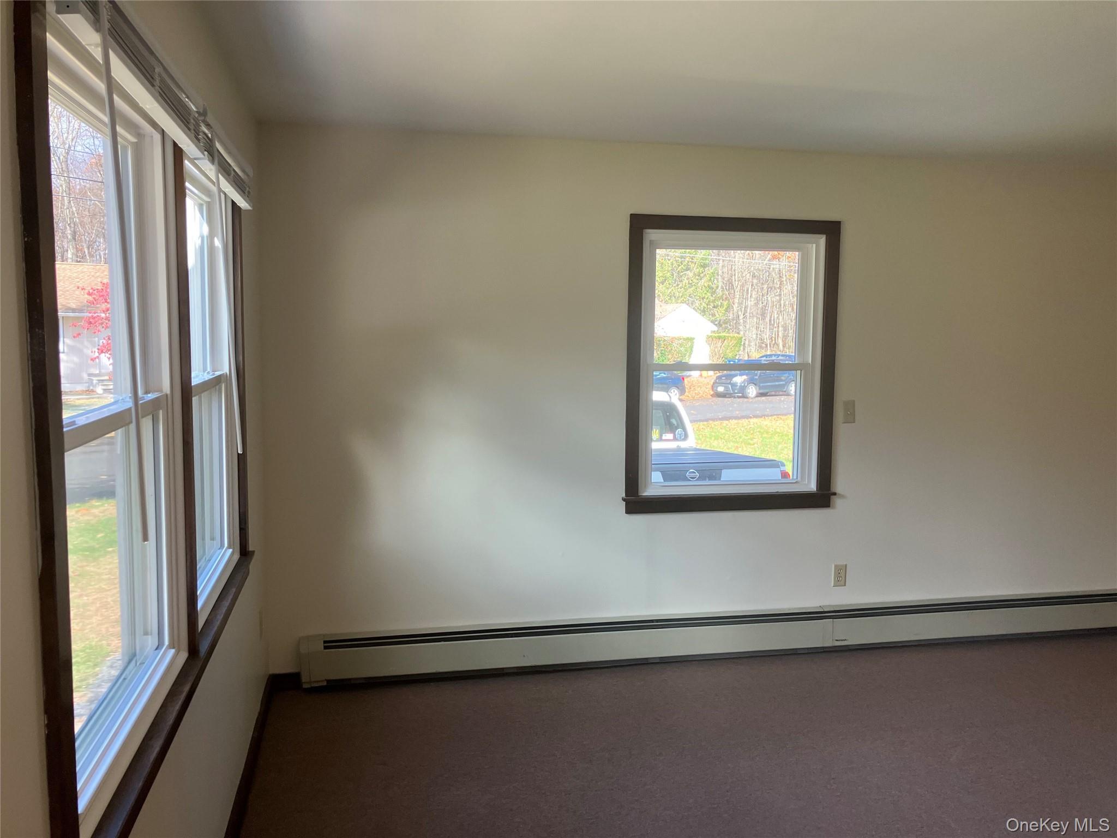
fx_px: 904
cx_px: 558
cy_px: 419
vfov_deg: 49.7
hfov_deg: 63.4
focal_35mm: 28
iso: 64
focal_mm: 3.99
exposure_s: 1/120
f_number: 1.8
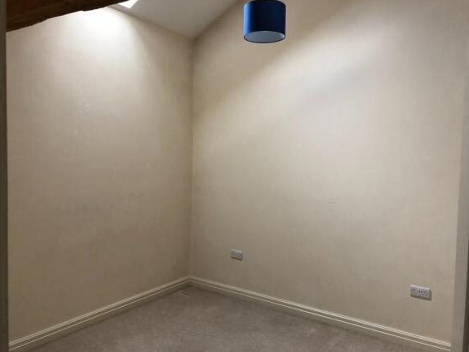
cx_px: 239
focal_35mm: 29
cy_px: 178
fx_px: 393
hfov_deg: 61.7
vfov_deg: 48.2
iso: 50
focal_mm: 3.99
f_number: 1.8
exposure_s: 1/17
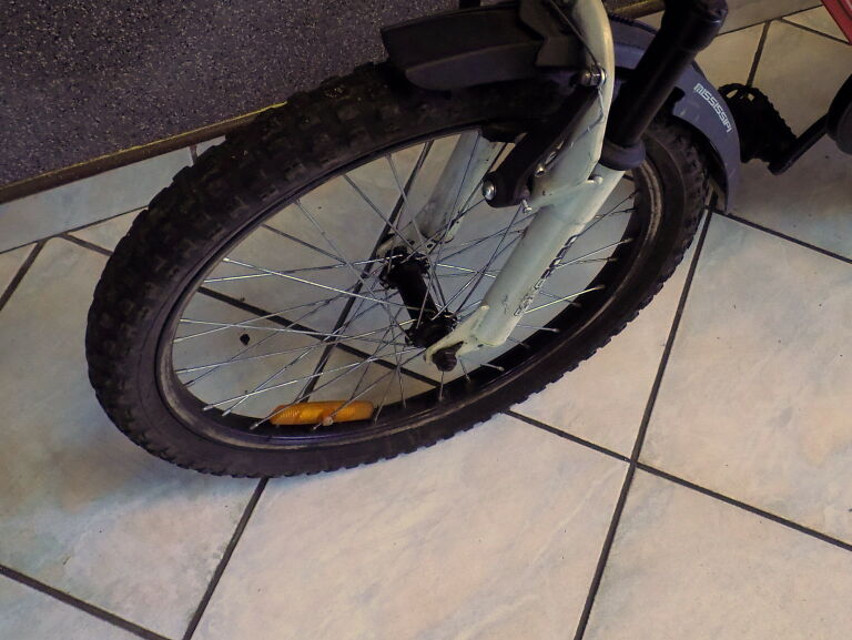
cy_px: 320
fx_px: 911
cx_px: 426
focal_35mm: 37
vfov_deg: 38.7
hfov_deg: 50.1
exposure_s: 1/10
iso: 400
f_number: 3.5
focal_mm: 6.6
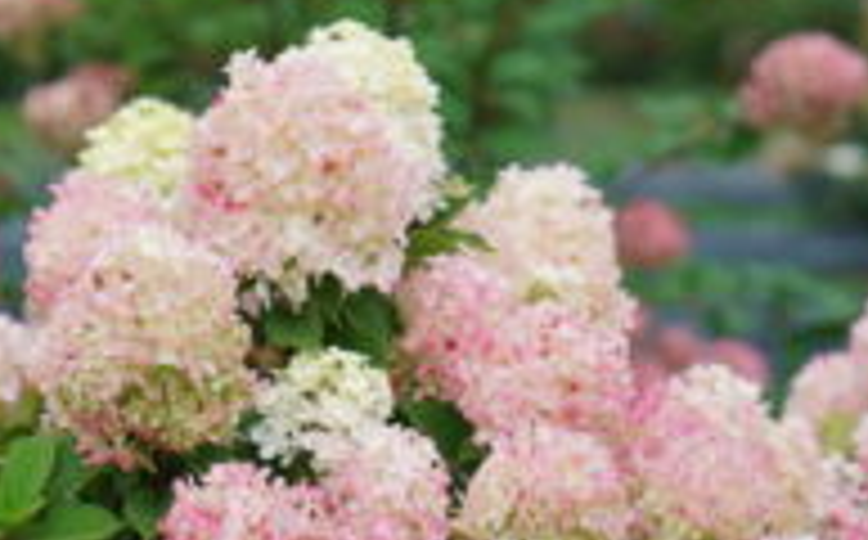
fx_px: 3401
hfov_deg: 14.5
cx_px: 319
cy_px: 425
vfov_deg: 9.1
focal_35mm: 144
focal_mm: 68
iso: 200
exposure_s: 1/320
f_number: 2.8
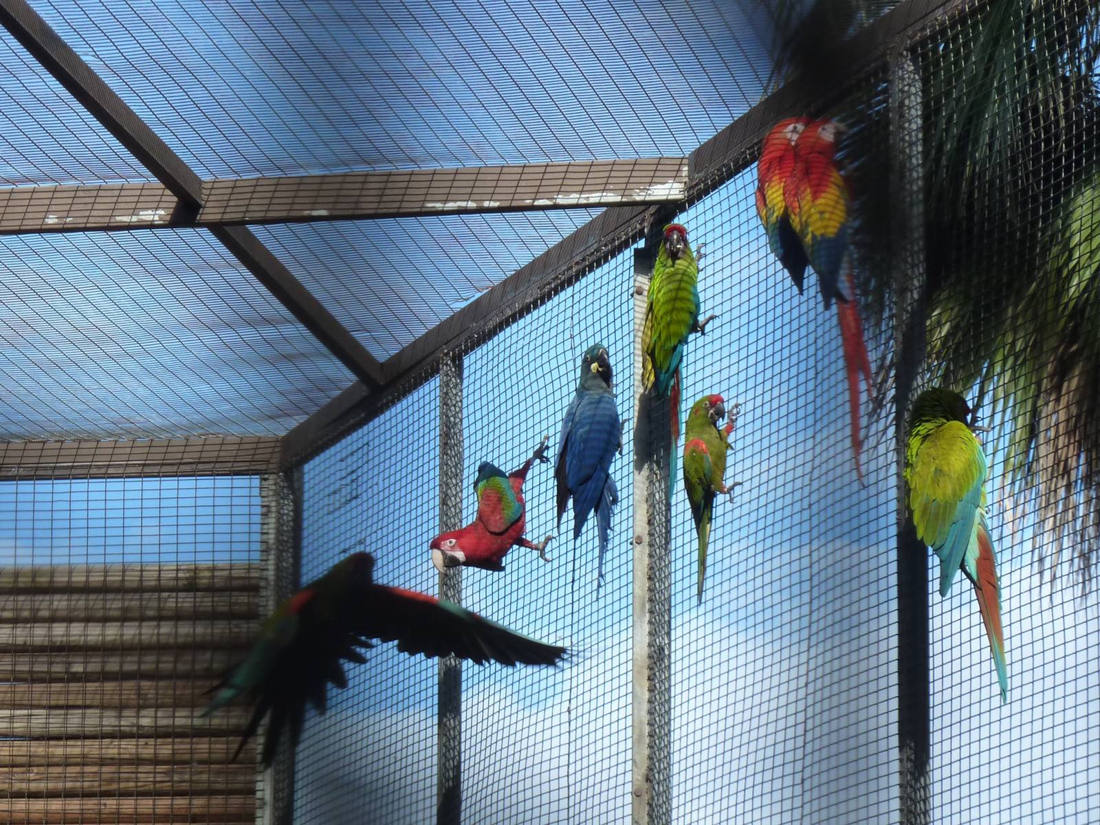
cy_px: 412
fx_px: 5021
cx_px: 550
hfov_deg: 12.5
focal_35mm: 158
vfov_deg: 9.4
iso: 125
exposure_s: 1/400
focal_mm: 25.9
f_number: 4.5
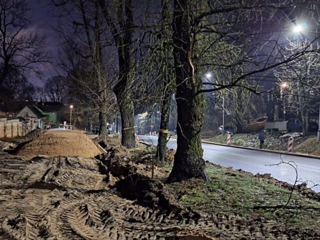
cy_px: 156
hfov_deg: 38.8
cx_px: 62
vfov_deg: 30.7
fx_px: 435
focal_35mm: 47
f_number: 1.8
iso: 1600
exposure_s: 1/7
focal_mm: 5.54
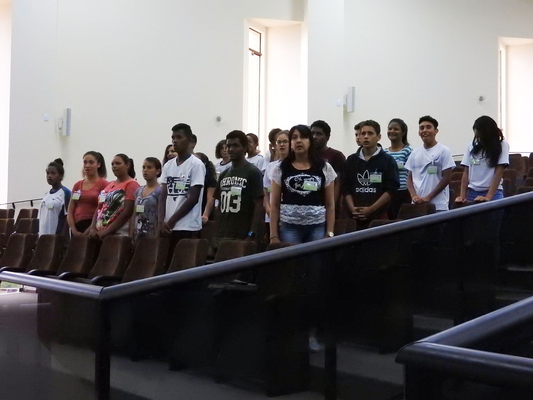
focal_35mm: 50
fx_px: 770
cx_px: 266
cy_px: 200
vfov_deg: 29.1
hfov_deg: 38.2
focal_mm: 9
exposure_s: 1/100
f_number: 4
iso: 1600
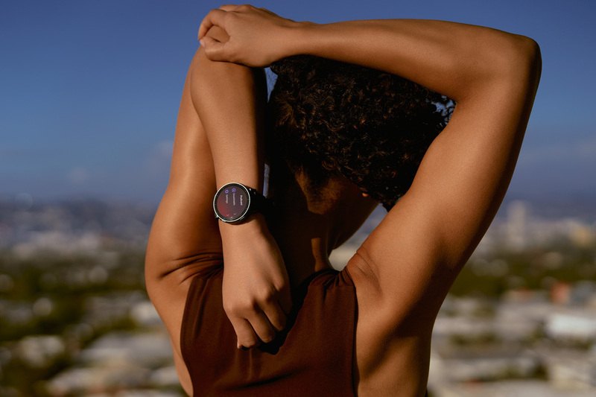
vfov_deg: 17.9
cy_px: 198
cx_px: 298
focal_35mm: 76
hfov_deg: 26.7
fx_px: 1258
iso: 125
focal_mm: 76
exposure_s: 1/4000
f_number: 4
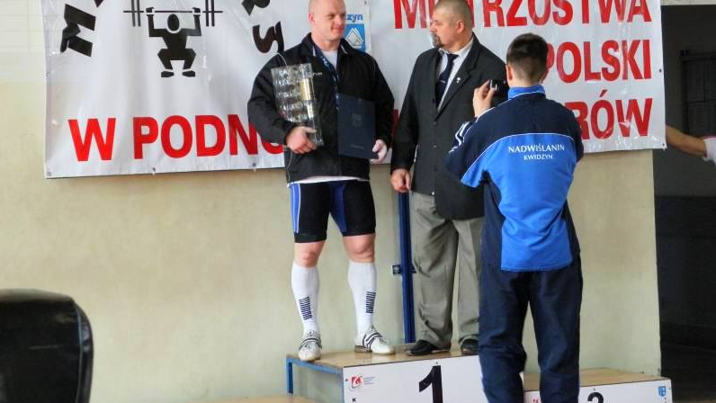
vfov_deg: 11.6
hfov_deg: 20.6
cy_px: 168
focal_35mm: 104
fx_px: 1975
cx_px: 358
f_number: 4
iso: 200
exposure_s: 1/50
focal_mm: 16.9
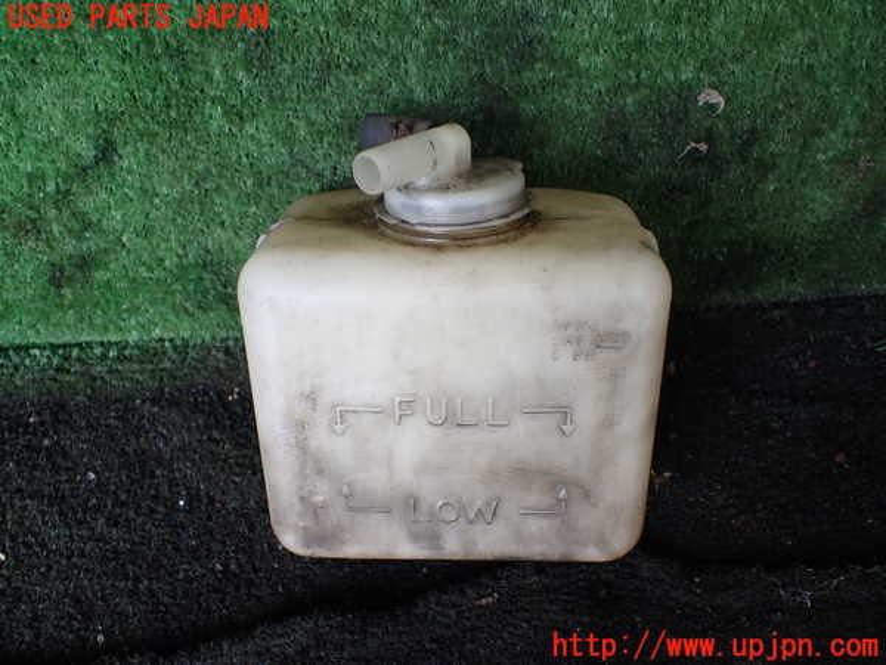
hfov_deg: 60.0
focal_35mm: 30
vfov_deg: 46.8
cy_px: 332
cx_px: 443
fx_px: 768
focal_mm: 5.4
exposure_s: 1/125
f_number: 2.3
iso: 125
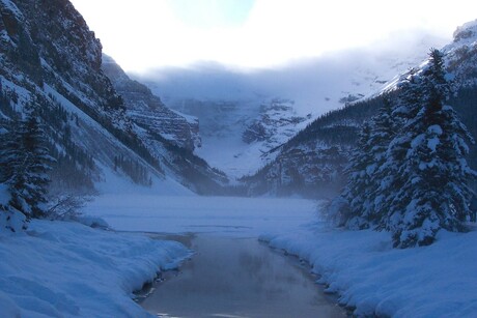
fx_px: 676
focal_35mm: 51
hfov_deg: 38.9
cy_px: 159
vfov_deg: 26.5
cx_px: 238
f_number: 5.6
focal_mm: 10.7
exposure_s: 1/700
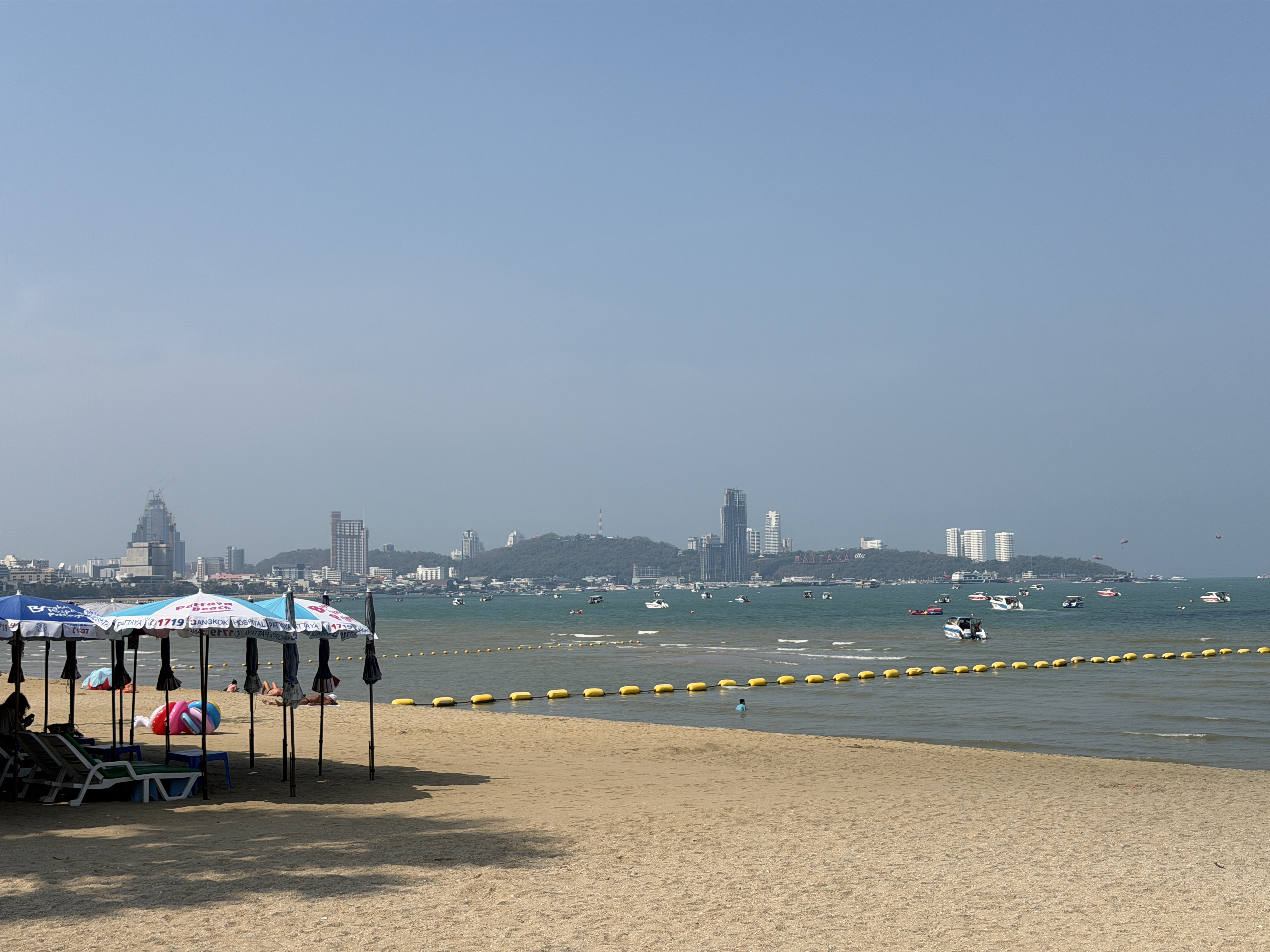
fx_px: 1761
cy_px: 476
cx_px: 635
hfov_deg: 39.7
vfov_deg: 30.3
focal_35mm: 48
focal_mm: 6.76
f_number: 1.78
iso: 64
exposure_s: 1/7874
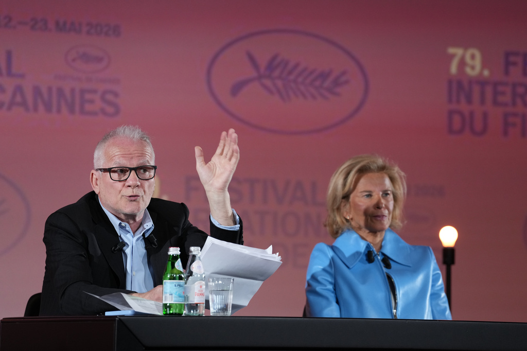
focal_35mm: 200
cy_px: 176
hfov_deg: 10.3
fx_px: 2927
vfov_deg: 6.9
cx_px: 264
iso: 2500
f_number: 4.5
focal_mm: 200
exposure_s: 1/125
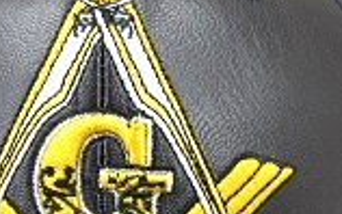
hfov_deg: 15.2
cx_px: 119
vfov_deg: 9.4
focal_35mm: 137
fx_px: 1278
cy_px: 305
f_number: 6.3
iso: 200
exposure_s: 1/160
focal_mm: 22
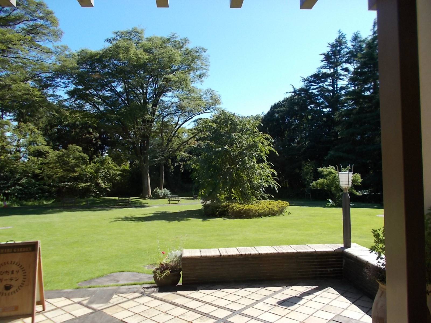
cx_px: 216
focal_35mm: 26
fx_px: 324
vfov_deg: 53.1
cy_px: 162
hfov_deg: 67.3
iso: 80
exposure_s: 1/400
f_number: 3.2
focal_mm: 4.6
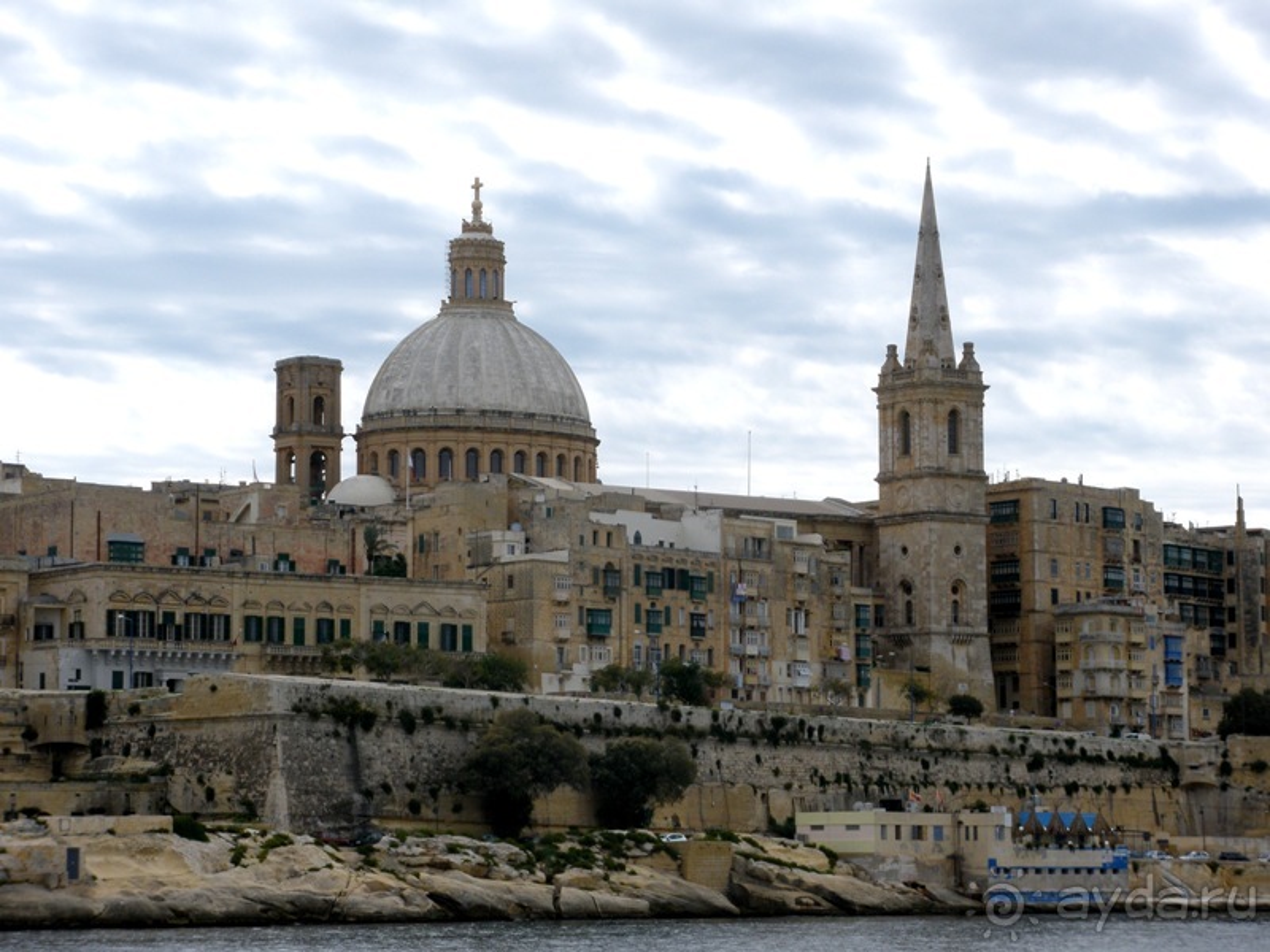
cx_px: 635
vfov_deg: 14.9
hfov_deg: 19.8
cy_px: 476
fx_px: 3632
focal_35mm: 99
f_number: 5
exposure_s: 1/640
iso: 80
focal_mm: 17.3
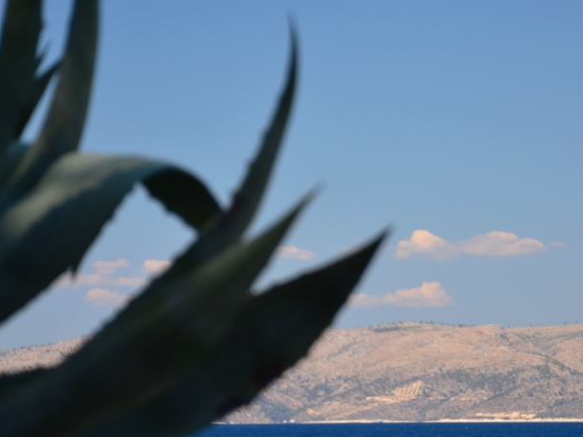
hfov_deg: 7.7
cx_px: 353
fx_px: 4358
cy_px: 224
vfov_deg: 5.7
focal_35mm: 259
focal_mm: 105
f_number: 5.6
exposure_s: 1/250
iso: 200
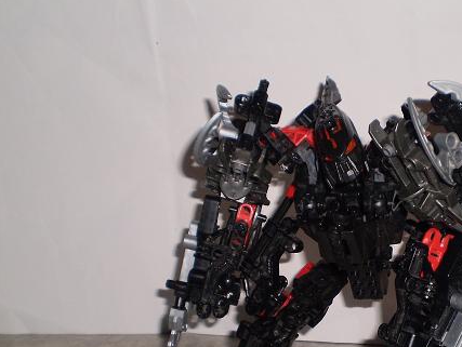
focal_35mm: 55
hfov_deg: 34.1
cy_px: 259
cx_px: 351
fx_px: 735
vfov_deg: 26.3
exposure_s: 1/30
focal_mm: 6.3
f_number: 3.1
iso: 125
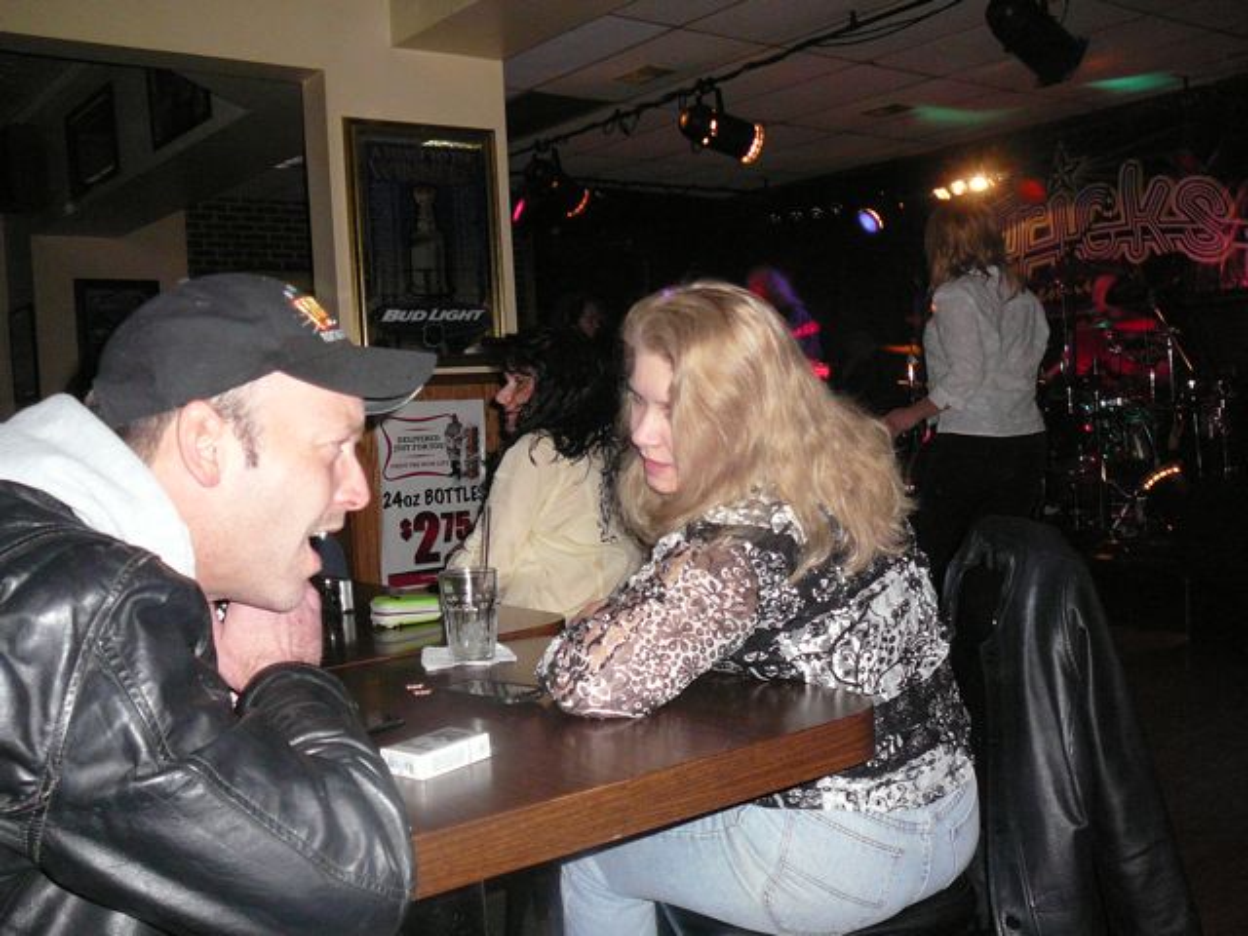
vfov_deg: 40.7
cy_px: 468
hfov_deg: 52.6
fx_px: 1262
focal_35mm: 35
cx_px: 624
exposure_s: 1/30
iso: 250
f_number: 2.8
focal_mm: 5.2
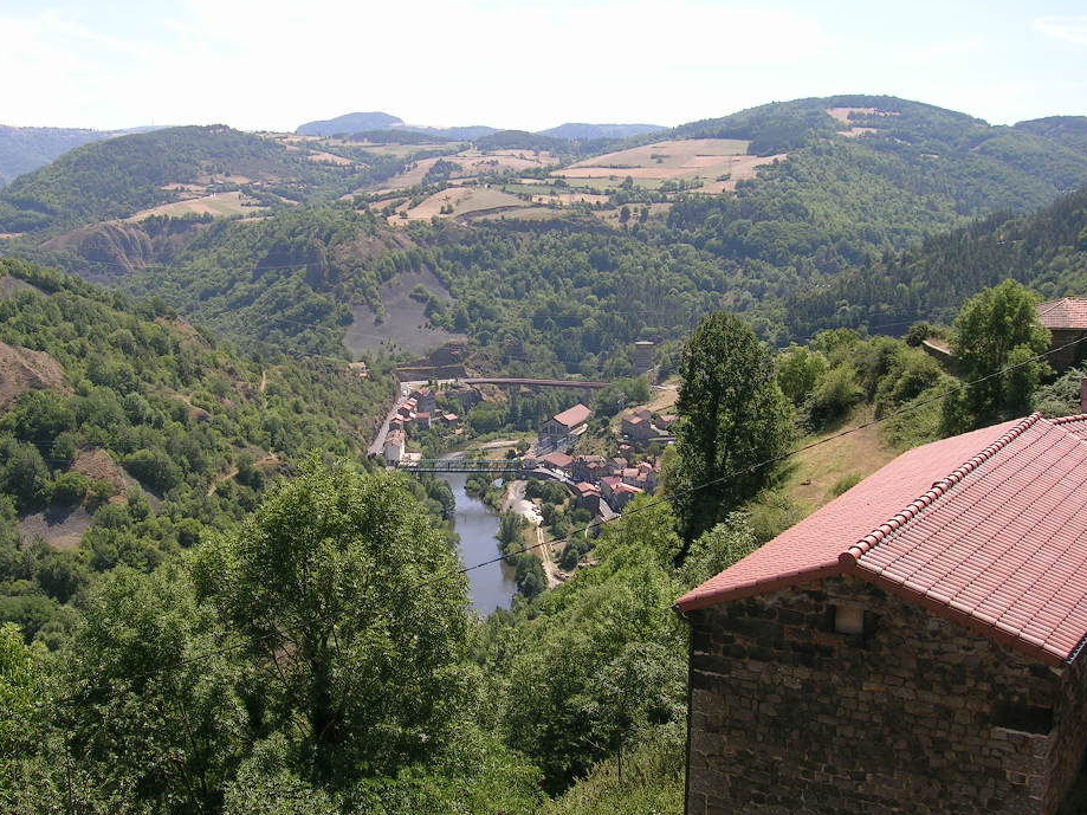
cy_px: 420
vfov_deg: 36.8
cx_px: 496
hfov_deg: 47.8
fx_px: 1225
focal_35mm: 39
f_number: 4.8
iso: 50
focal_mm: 5.4
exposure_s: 1/244
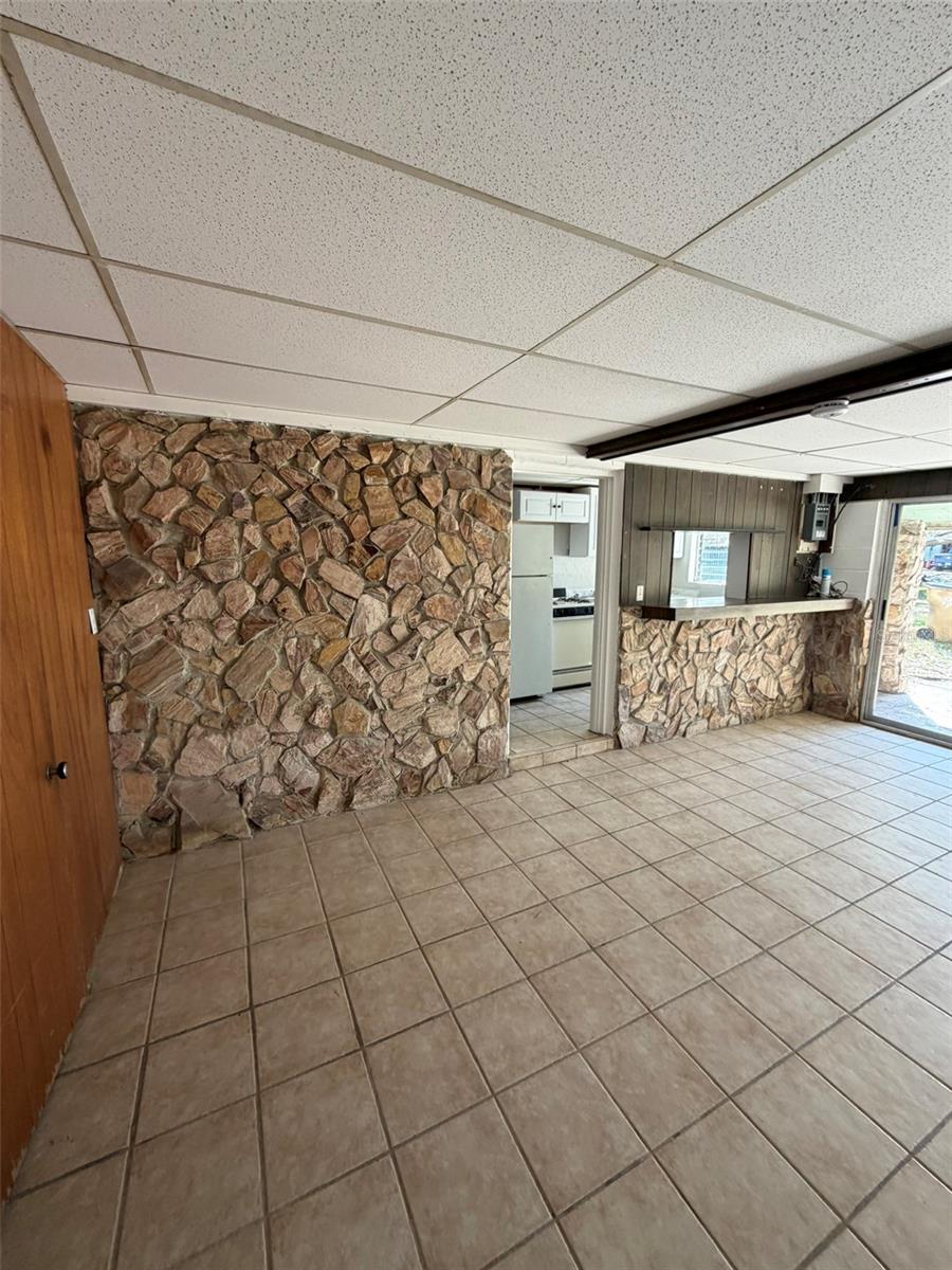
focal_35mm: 14
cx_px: 476
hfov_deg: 85.7
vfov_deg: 102.1
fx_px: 513
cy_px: 635
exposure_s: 1/121
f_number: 2.2
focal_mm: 2.22
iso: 200
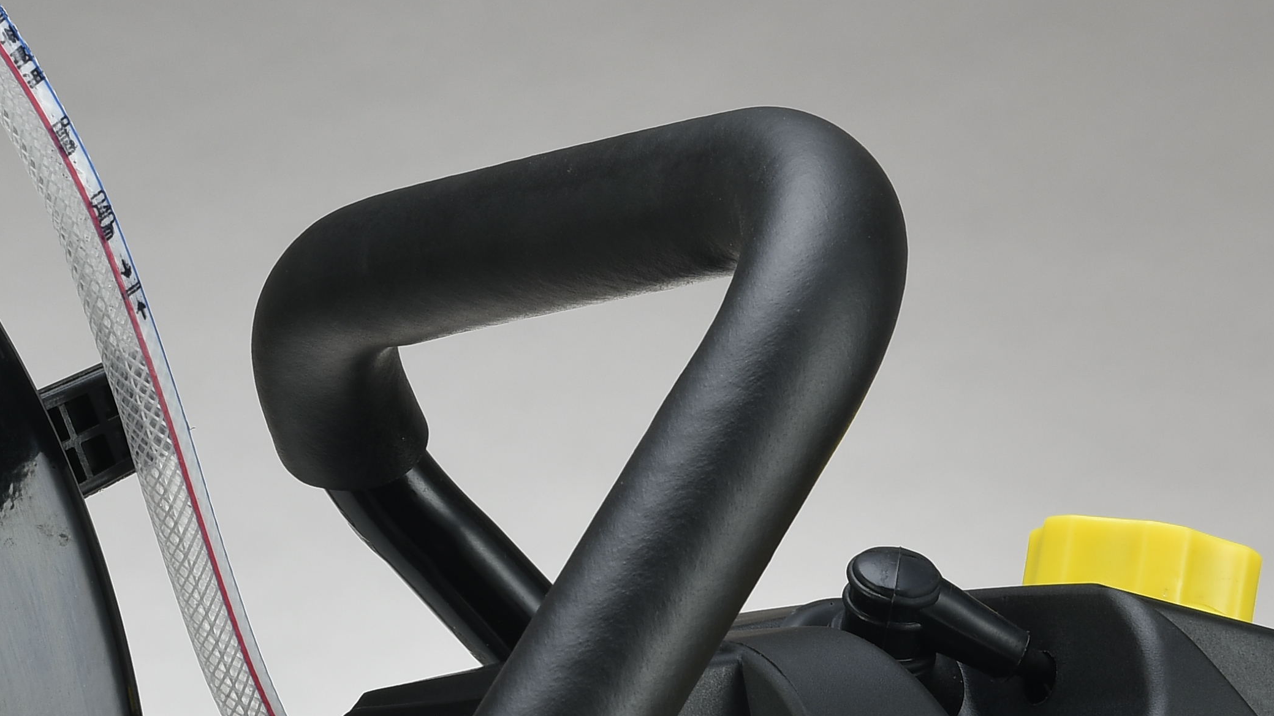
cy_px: 938
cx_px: 165
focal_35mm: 230
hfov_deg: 9.3
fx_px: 7769
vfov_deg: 5.3
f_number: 13
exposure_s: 1/160
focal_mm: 62
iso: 100
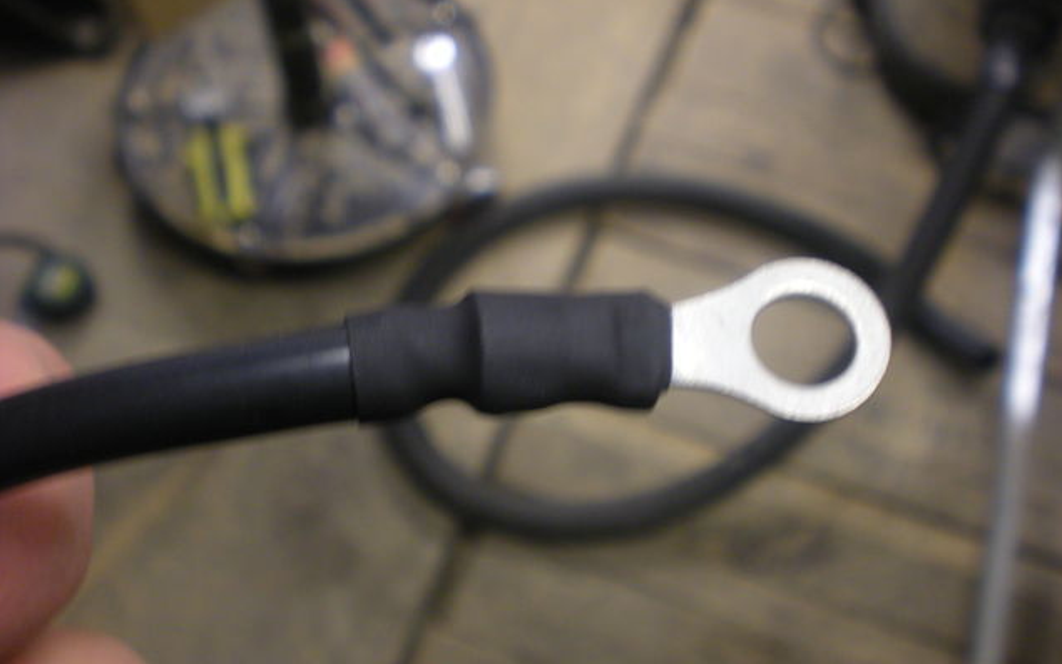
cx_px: 534
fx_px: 1360
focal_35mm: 47
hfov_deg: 42.6
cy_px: 343
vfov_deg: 27.4
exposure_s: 1/15.5
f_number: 3.5
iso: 200
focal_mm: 7.4
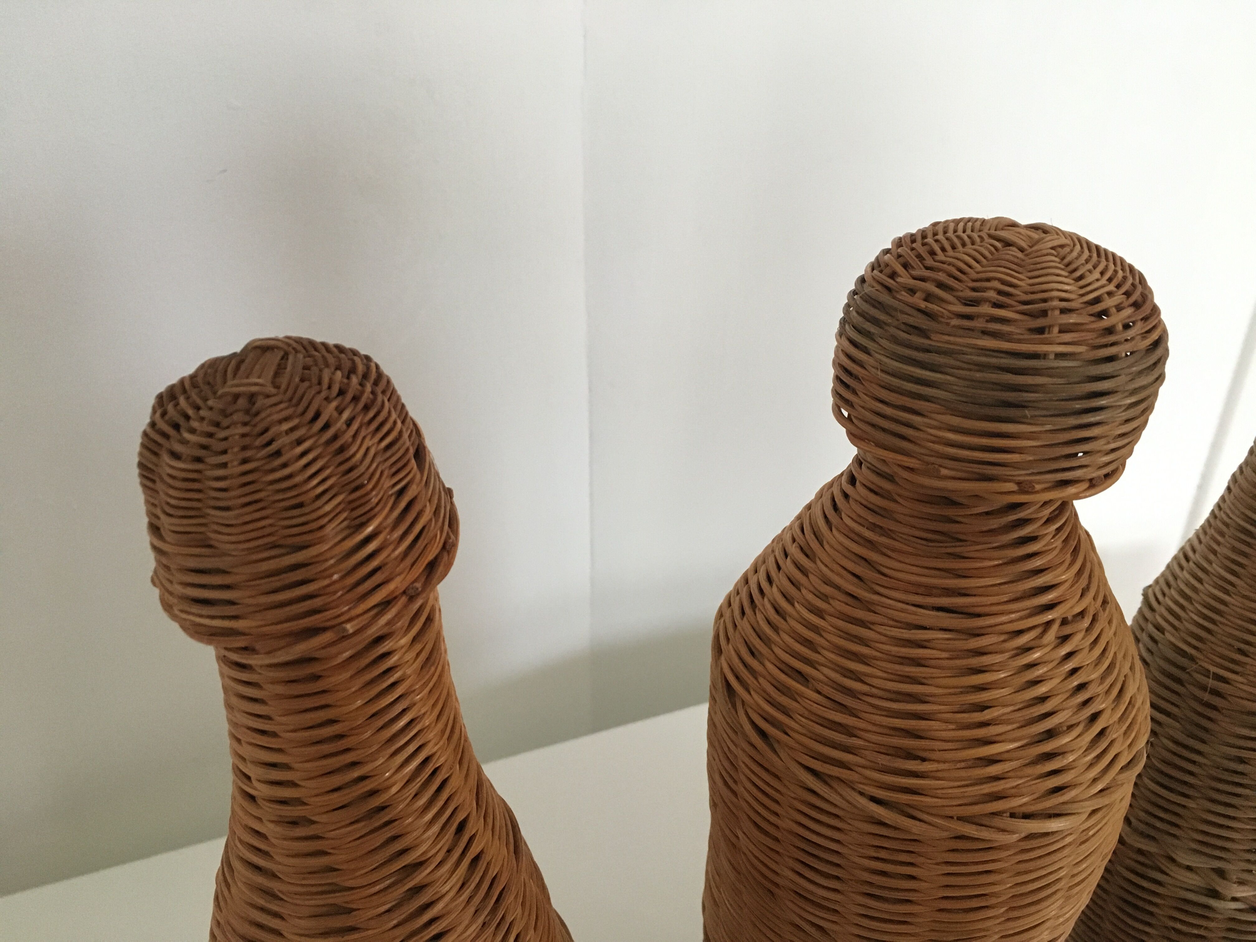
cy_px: 471
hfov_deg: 61.7
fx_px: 1052
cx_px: 628
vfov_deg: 48.2
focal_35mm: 29
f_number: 2.2
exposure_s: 1/30
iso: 200
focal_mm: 4.15
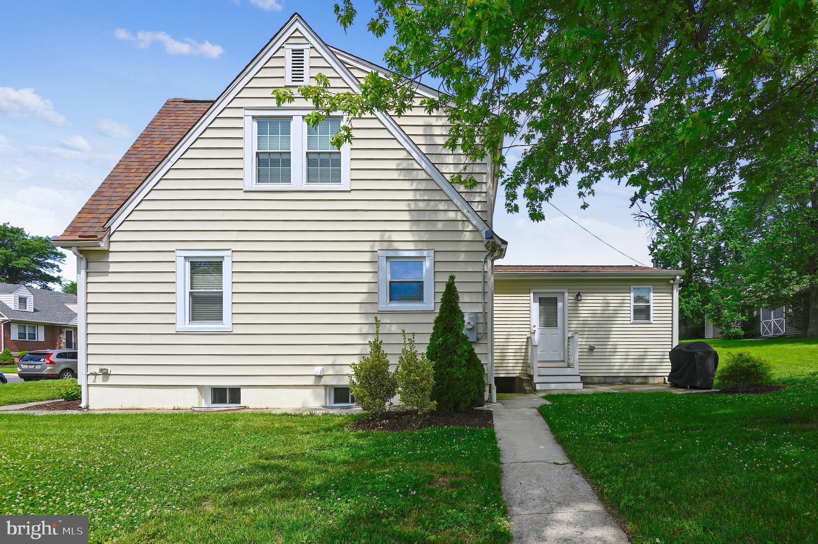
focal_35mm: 16
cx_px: 409
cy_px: 272
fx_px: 363
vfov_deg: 73.7
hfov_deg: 96.8
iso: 100
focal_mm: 16
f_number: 7.1
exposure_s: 1/400
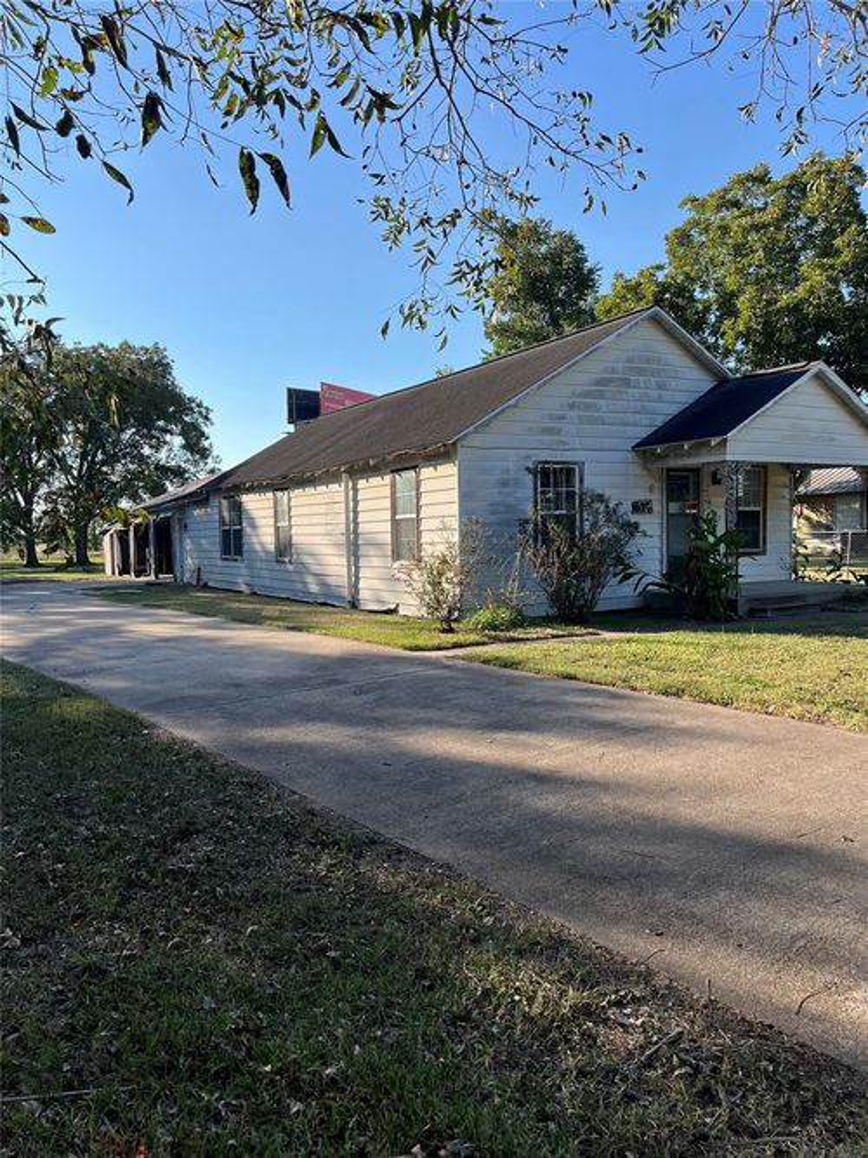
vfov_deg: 67.3
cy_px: 579
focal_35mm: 26
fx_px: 870
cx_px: 434
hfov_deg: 53.0
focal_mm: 5.7
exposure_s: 1/2695
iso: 50
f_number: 1.5
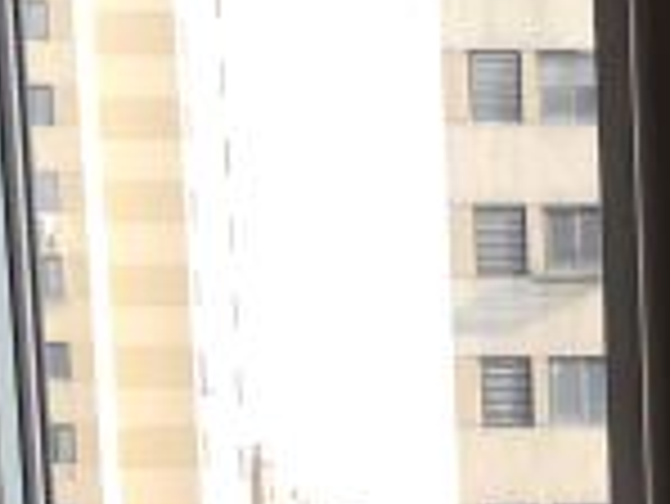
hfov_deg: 13.0
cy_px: 1044
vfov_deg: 9.5
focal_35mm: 145
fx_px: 2809
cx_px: 944
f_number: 1.9
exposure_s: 1/1029
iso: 100
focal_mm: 5.52
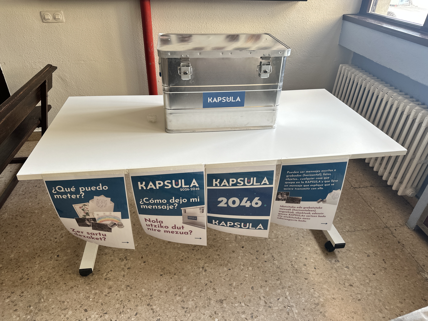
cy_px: 160
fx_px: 297
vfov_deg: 56.8
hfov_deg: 71.6
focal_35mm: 24
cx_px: 214
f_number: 1.78
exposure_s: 1/121
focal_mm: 6.86
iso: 80
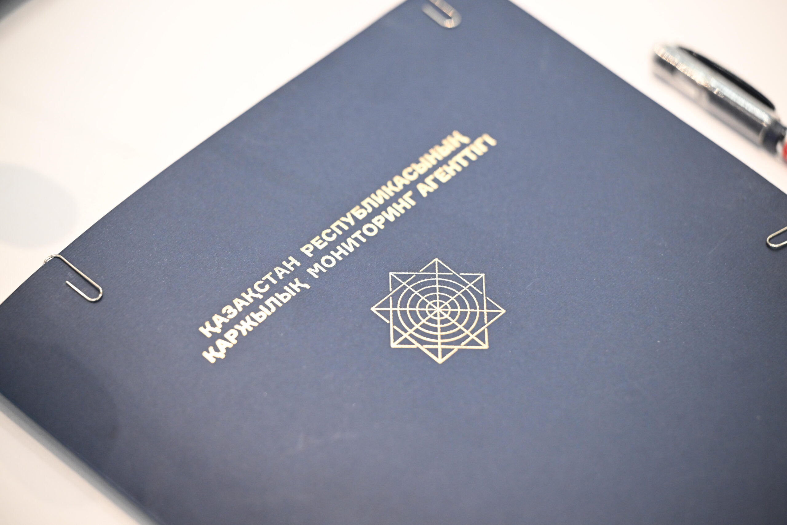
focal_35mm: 175
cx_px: 394
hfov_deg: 11.7
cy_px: 262
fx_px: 3826
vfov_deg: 7.8
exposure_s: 1/160
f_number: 3.2
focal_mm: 175
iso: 3200
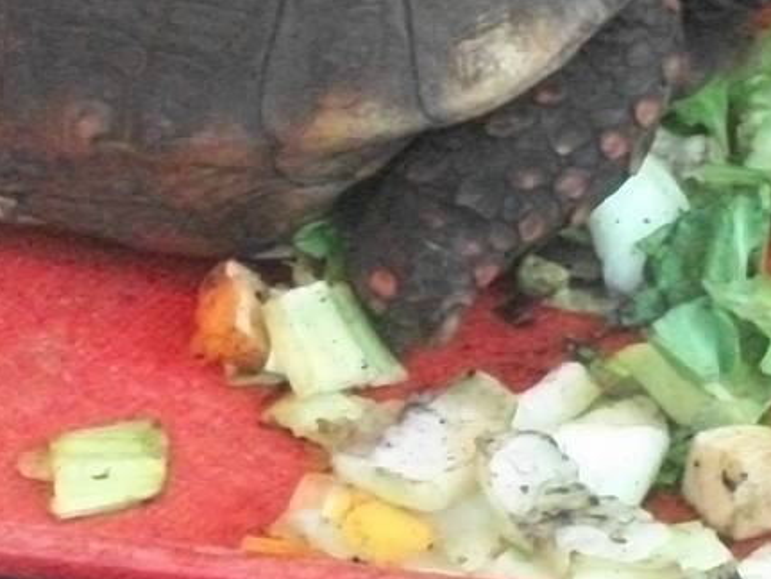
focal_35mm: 356
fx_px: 7936
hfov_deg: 5.6
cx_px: 390
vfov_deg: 4.2
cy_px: -134
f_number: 5.2
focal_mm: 17.1
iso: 800
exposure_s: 1/40
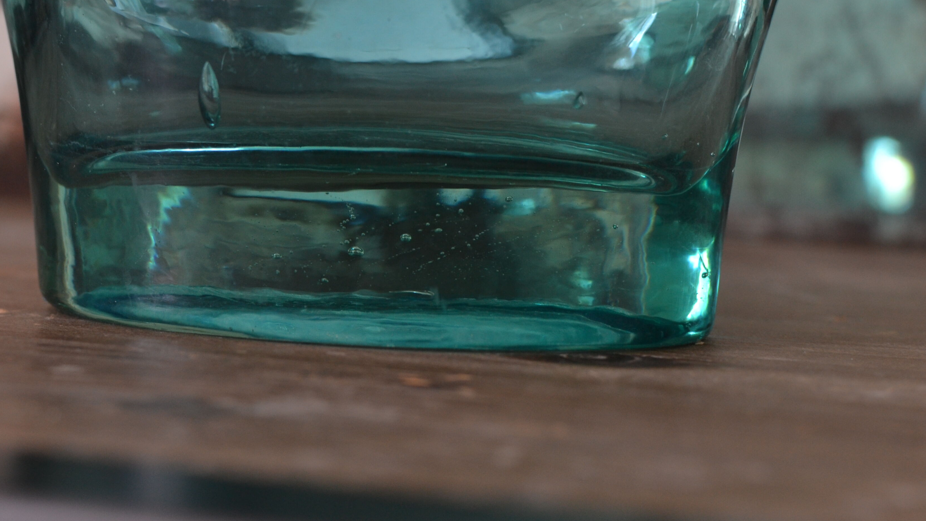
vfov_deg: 15.7
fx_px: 1884
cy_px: 167
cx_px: 389
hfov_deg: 27.6
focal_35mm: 77
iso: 400
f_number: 4
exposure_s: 1/60
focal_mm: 35
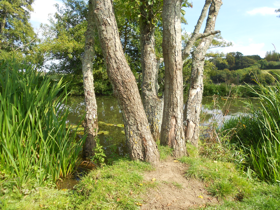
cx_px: 140
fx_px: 210
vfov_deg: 53.1
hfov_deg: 67.3
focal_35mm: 26
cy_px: 105
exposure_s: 1/500
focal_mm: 4.6
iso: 80
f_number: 3.2
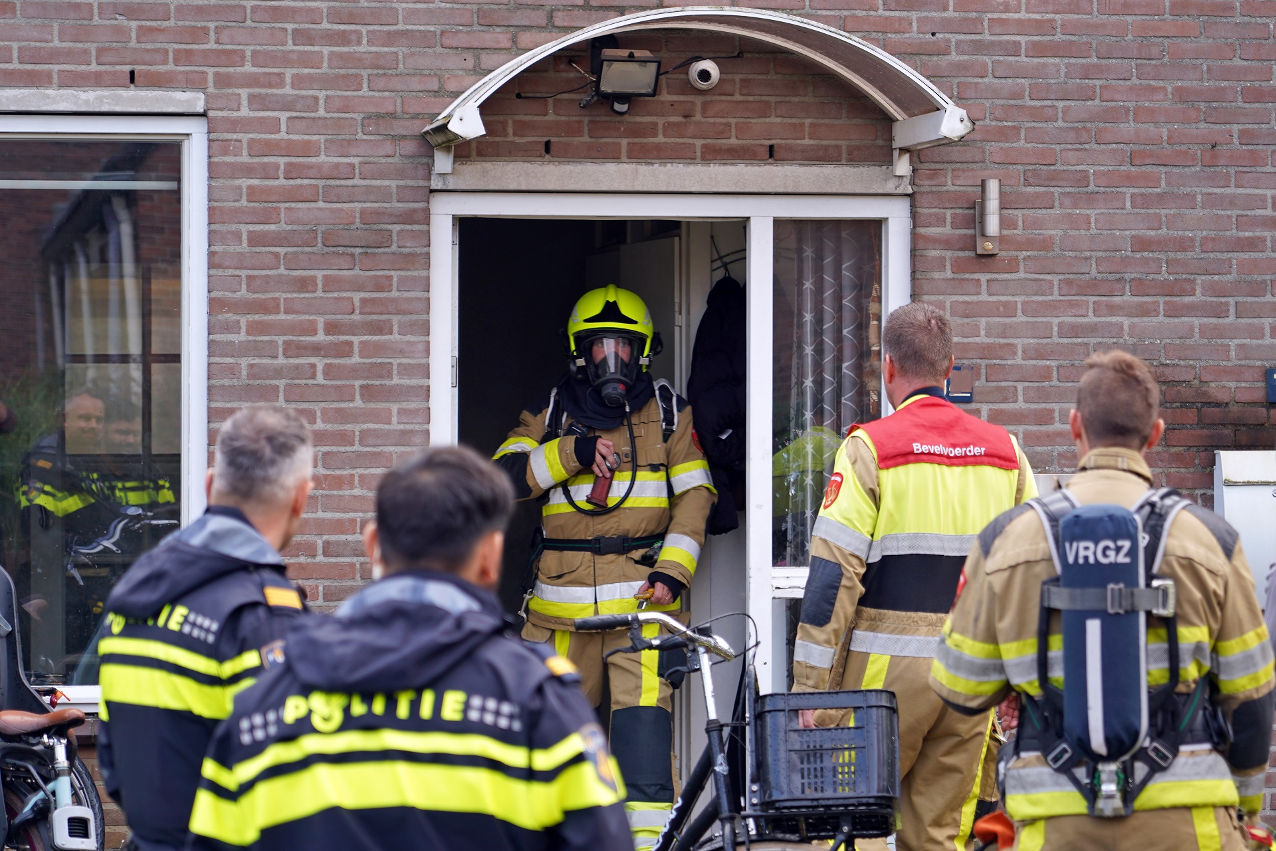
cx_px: 638
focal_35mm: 105
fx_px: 3721
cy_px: 426
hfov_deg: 19.5
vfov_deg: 13.0
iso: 100
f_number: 4
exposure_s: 1/160
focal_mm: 105
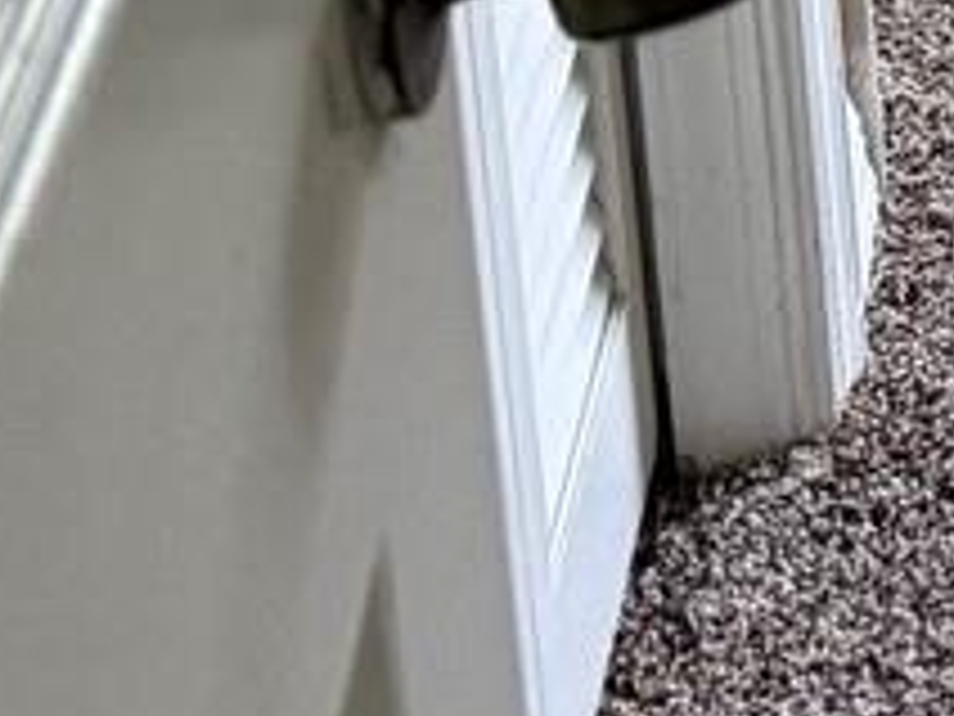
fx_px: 4988
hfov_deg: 8.6
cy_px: -1851
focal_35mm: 181
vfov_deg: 6.9
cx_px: 3100
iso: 320
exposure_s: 1/60
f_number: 1.78
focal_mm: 6.76
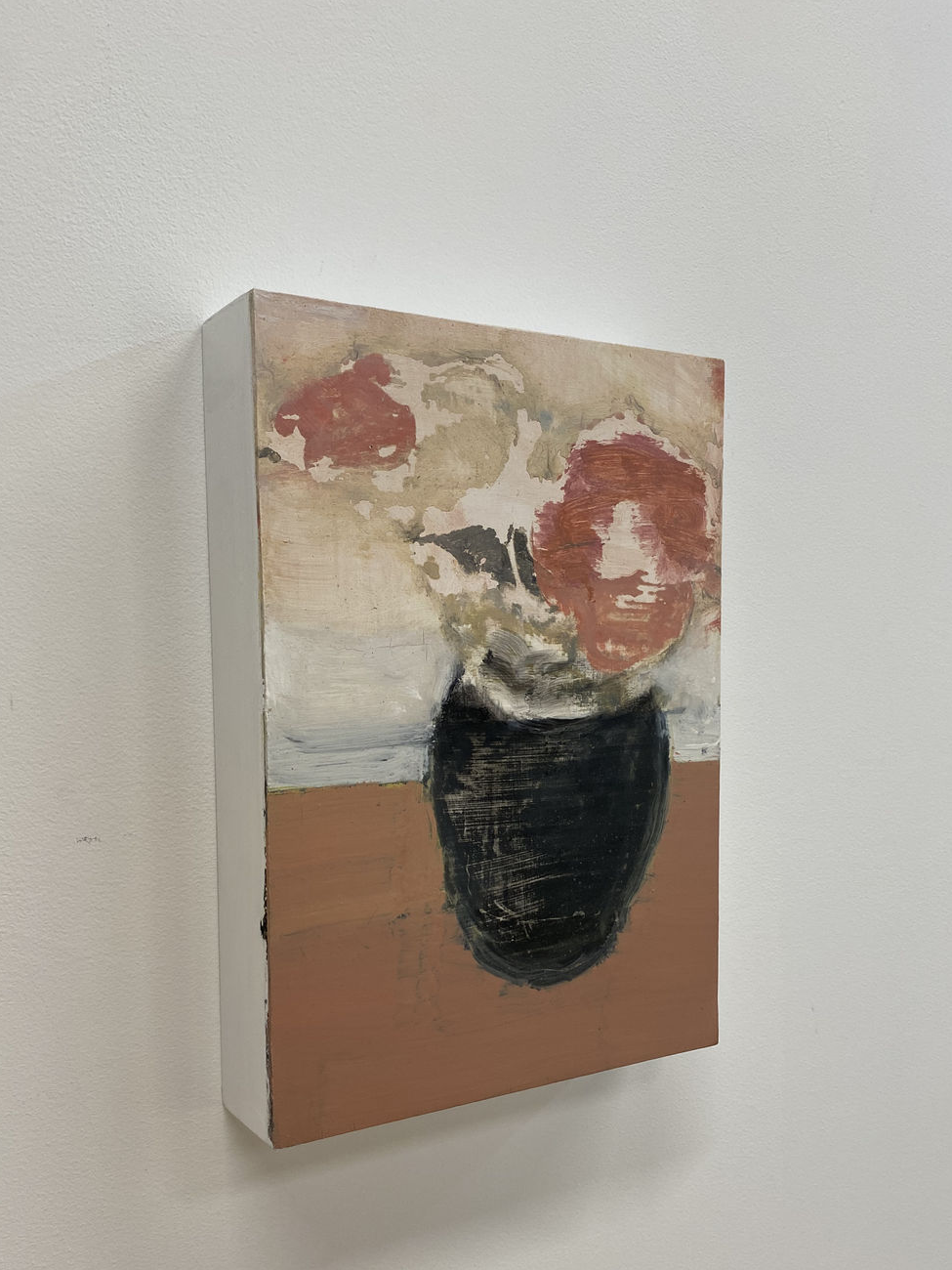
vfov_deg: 56.5
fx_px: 1173
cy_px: 740
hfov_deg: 44.1
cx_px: 432
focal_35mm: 32
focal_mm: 4.25
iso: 64
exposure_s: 1/60
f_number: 1.8
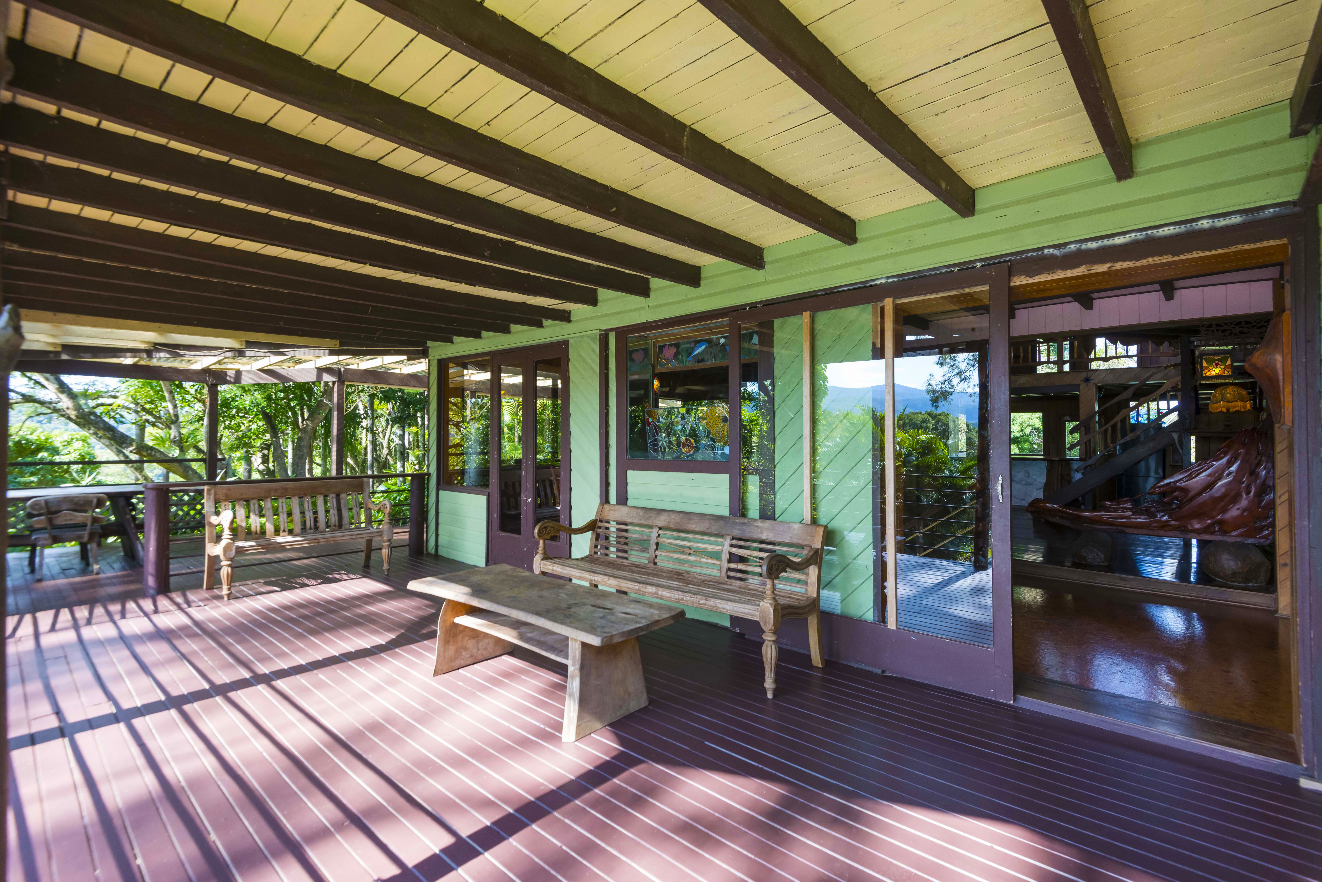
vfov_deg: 73.8
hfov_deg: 96.7
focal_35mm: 16
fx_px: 588
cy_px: 441
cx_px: 661
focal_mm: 16
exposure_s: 1/80
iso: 800
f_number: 8
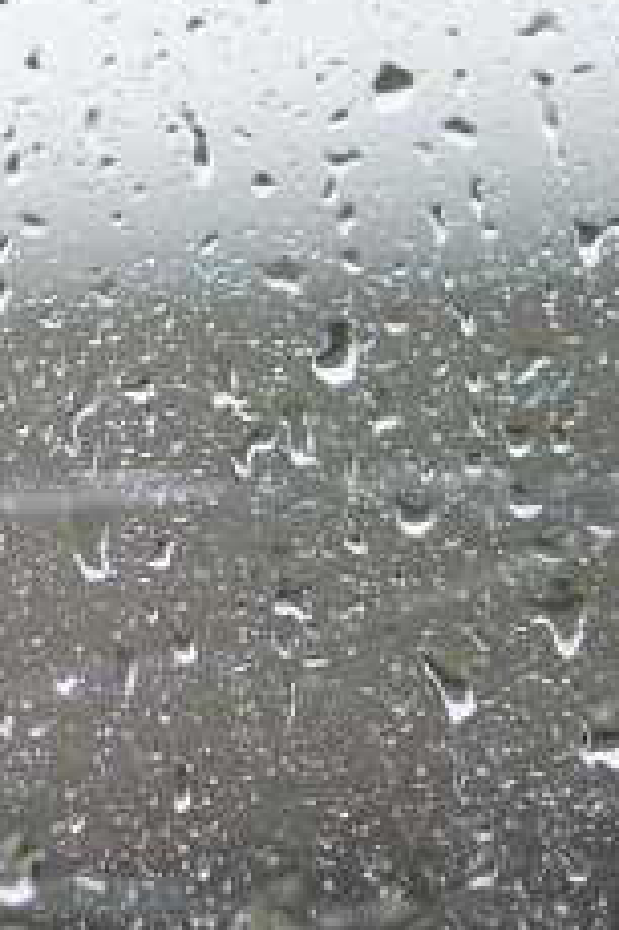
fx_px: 5166
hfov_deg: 6.7
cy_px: 182
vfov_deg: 10.3
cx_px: -388
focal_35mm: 200
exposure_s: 1/500
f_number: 1.8
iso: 100
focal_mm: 50
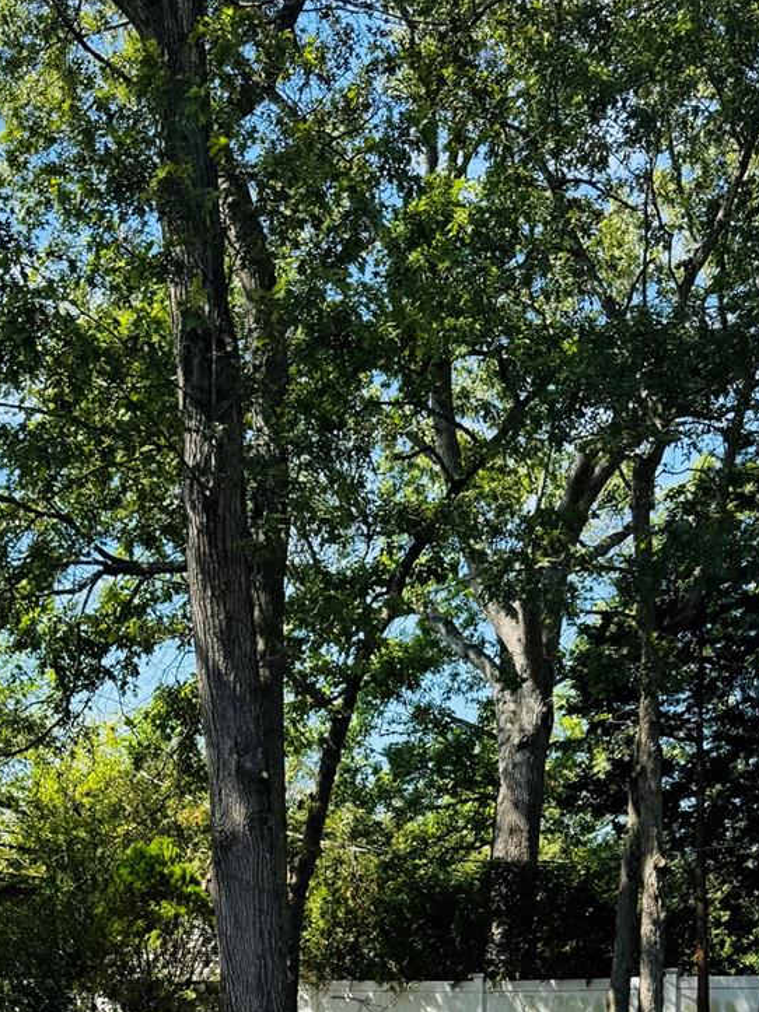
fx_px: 1491
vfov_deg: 33.7
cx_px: 207
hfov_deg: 28.2
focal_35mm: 51
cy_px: 1050
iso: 80
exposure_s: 1/1215
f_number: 1.78
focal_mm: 6.76
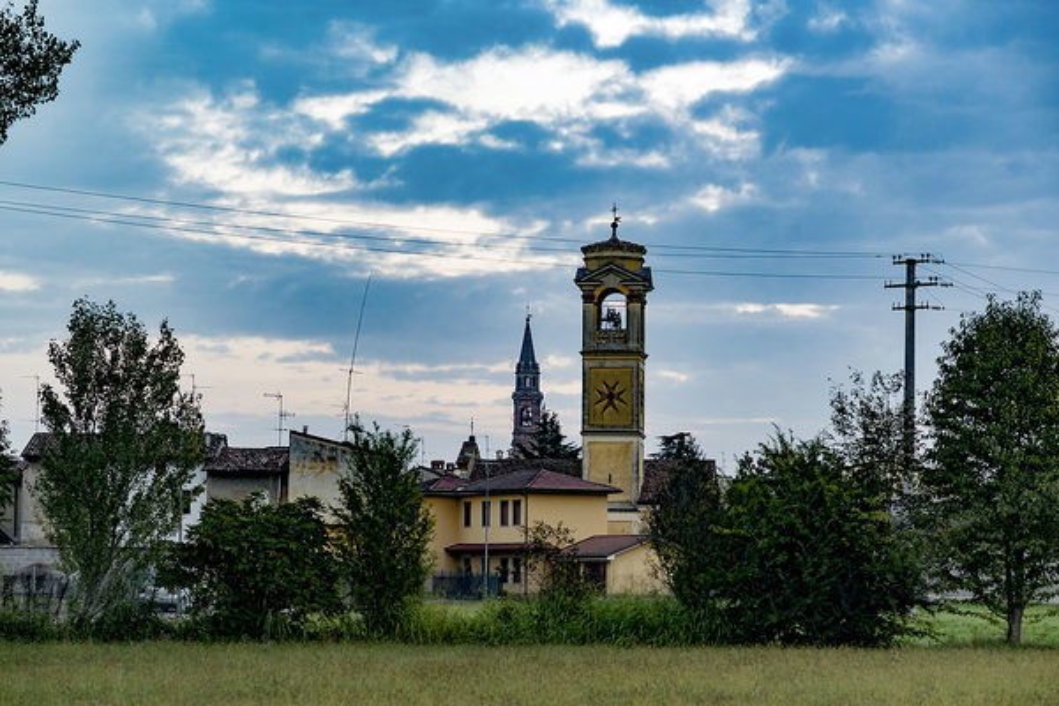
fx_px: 2500
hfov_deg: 23.9
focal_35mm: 85
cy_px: 353
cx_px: 530
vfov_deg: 16.1
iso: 800
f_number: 4
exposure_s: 1/320
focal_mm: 85
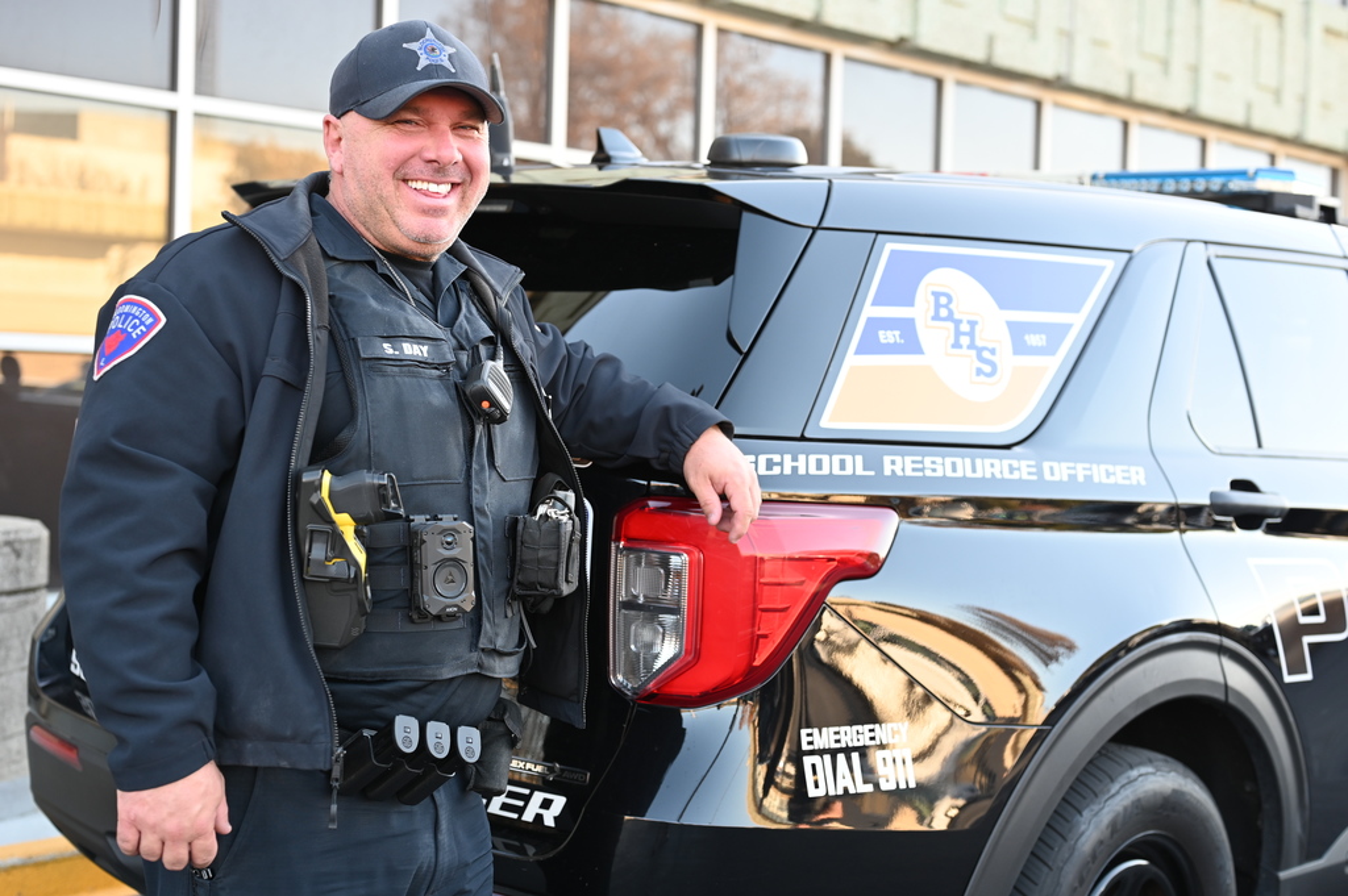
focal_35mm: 50
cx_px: 674
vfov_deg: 26.9
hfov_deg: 39.6
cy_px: 448
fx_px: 1871
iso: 400
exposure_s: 1/250
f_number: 3.5
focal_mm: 50
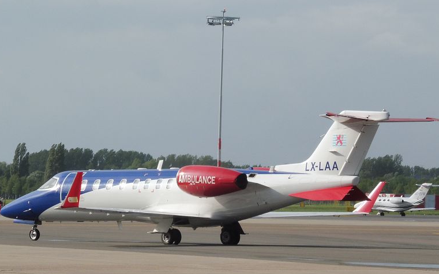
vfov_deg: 4.6
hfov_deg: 7.4
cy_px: 152
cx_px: 205
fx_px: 3397
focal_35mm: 284
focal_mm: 35.6
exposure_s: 1/320
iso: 100
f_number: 7.1
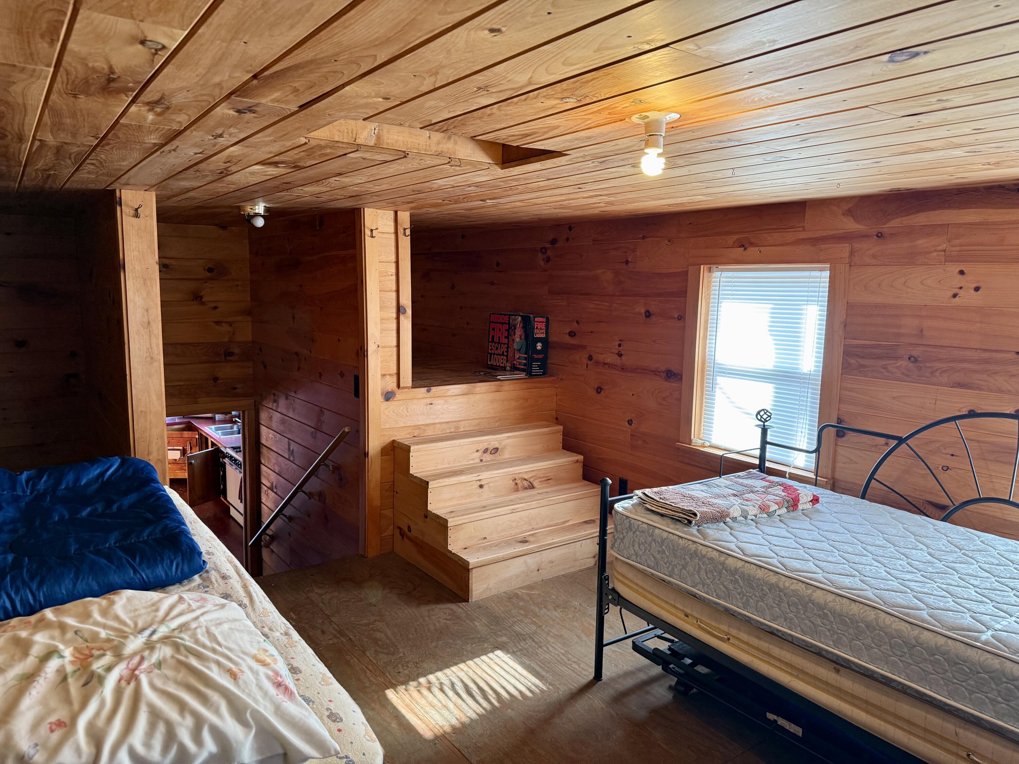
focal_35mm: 24
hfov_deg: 71.6
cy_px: 382
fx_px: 706
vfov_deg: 56.8
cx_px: 510
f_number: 1.78
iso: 200
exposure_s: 1/64
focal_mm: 6.76
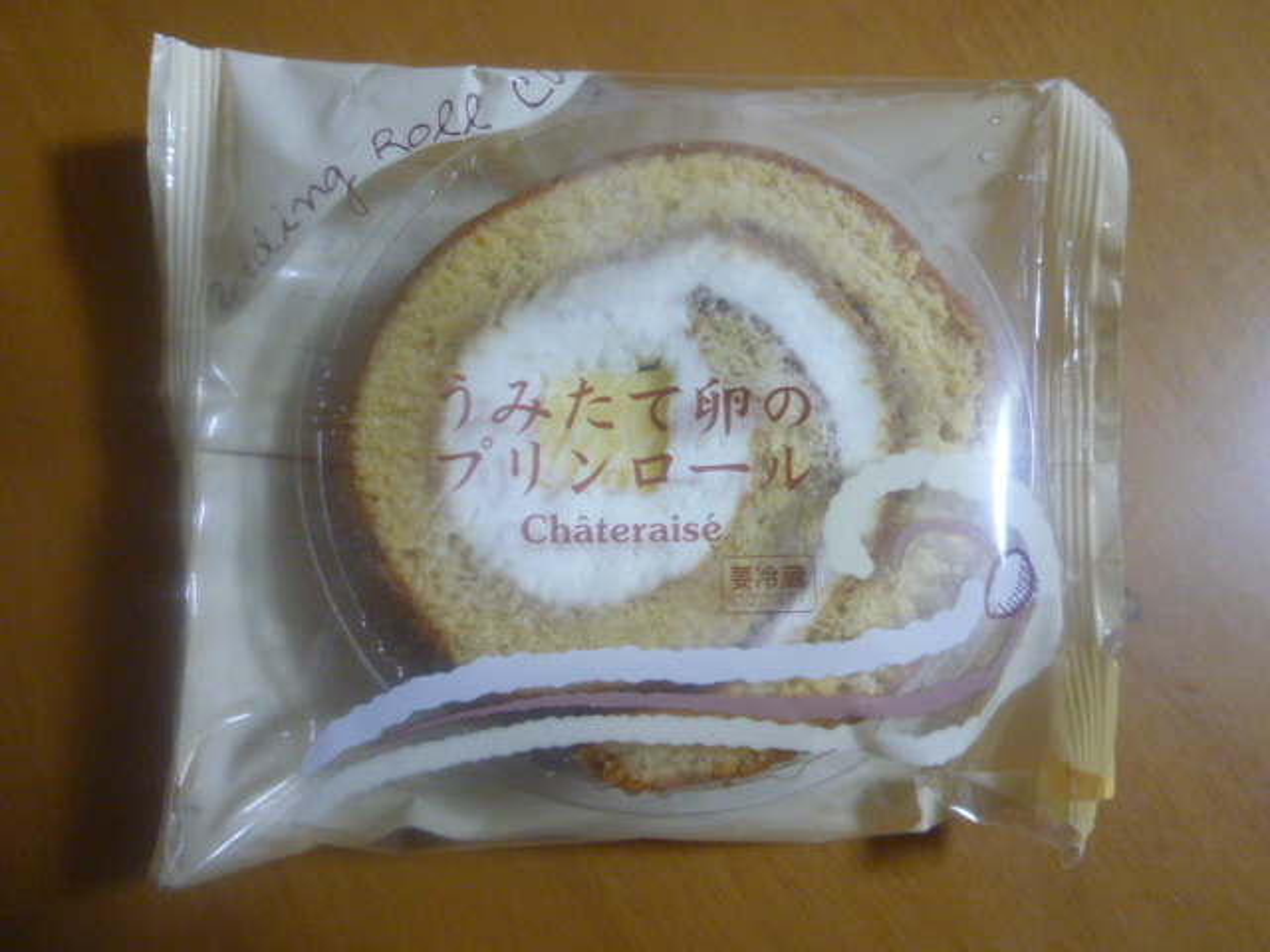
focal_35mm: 25
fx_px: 917
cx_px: 635
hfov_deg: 69.4
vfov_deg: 54.9
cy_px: 476
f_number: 2.8
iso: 400
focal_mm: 4.5
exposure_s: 1/15
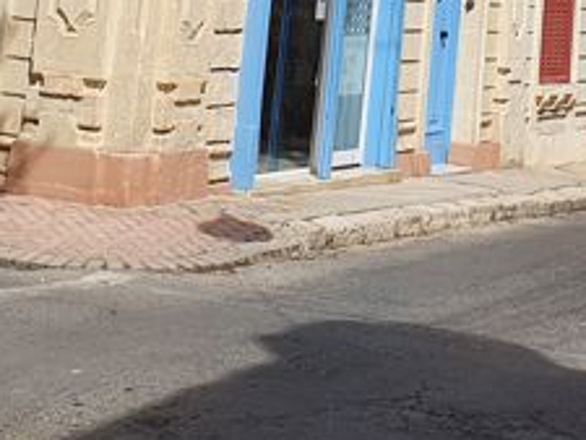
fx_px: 1762
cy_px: -354
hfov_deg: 18.8
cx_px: 417
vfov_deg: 12.9
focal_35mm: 104
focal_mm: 4.32
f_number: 2.4
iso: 50
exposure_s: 1/1900
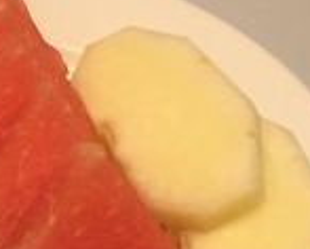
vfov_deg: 12.1
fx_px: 1148
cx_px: -89
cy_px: 311
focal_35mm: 125
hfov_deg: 14.7
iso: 80
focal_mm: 4.15
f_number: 2.2
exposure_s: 1/33
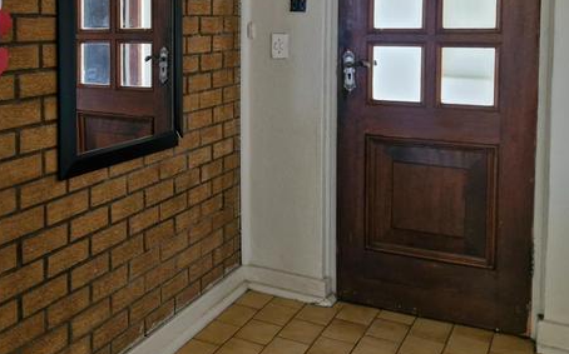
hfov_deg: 44.9
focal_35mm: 43
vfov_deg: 29.0
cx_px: 153
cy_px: 63
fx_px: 666
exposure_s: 1/33
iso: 500
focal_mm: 5.54
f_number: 1.8
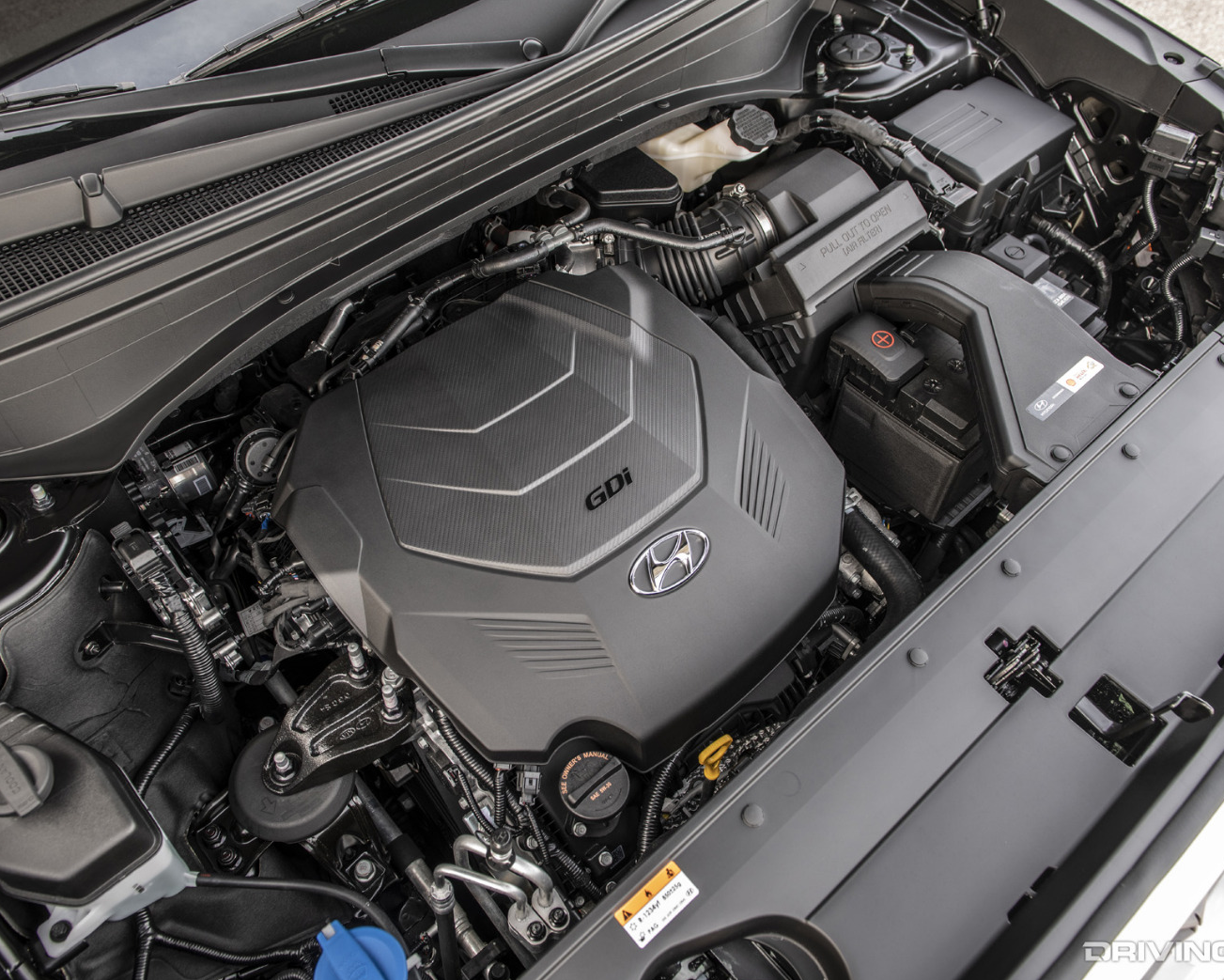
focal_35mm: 28
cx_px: 585
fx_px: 1015
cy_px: 476
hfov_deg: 62.2
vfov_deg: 51.5
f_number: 5
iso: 200
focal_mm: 24
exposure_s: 1/50
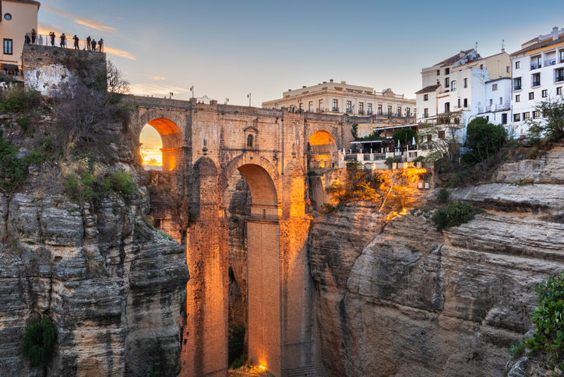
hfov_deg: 53.1
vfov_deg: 36.9
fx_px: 564
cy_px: 188
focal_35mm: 36
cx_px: 282
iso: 100
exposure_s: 4
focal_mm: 36
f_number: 11
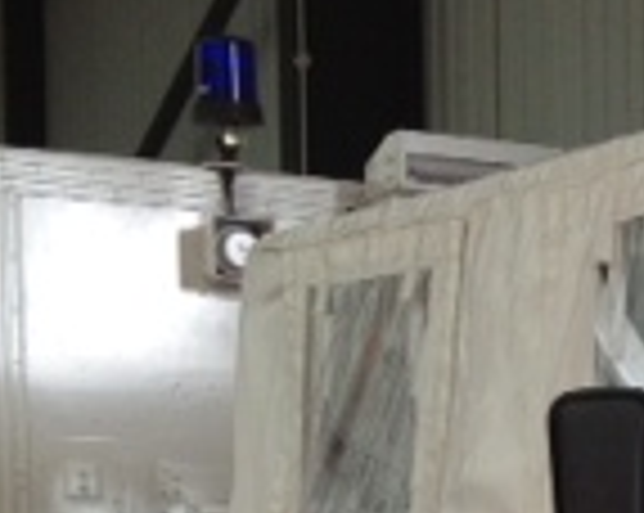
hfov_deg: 12.0
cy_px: 814
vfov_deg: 9.7
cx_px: 986
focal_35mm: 153
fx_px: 2912
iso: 100
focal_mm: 4.28
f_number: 2.4
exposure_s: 1/120
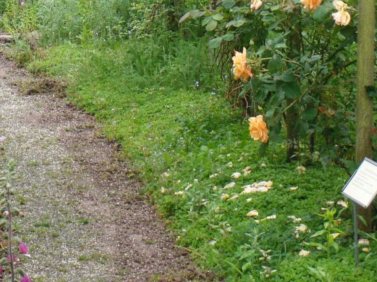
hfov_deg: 14.4
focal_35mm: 136
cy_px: -33
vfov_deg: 10.7
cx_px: 33
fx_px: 1481
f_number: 3.4
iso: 100
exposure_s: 1/30
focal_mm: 9.2
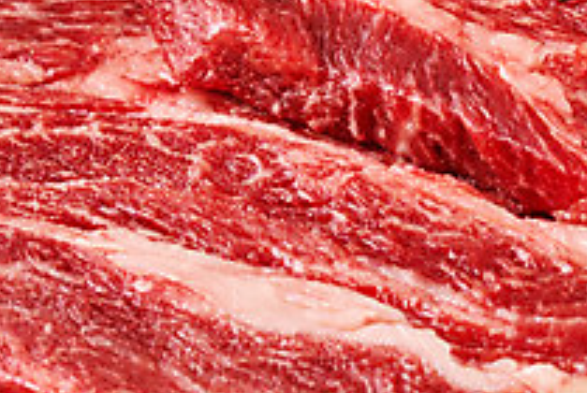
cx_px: 385
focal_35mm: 258
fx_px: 4213
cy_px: 17
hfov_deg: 8.0
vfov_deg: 5.3
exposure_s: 1/125
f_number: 16
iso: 200
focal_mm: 90
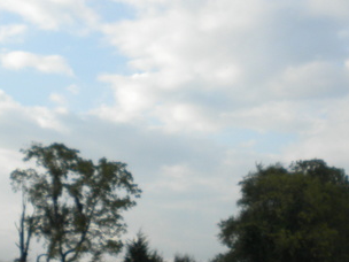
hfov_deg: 21.3
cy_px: 225
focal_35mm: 92
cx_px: 189
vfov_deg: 15.9
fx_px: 928
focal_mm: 6.3
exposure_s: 1/360
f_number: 4.6
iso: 80
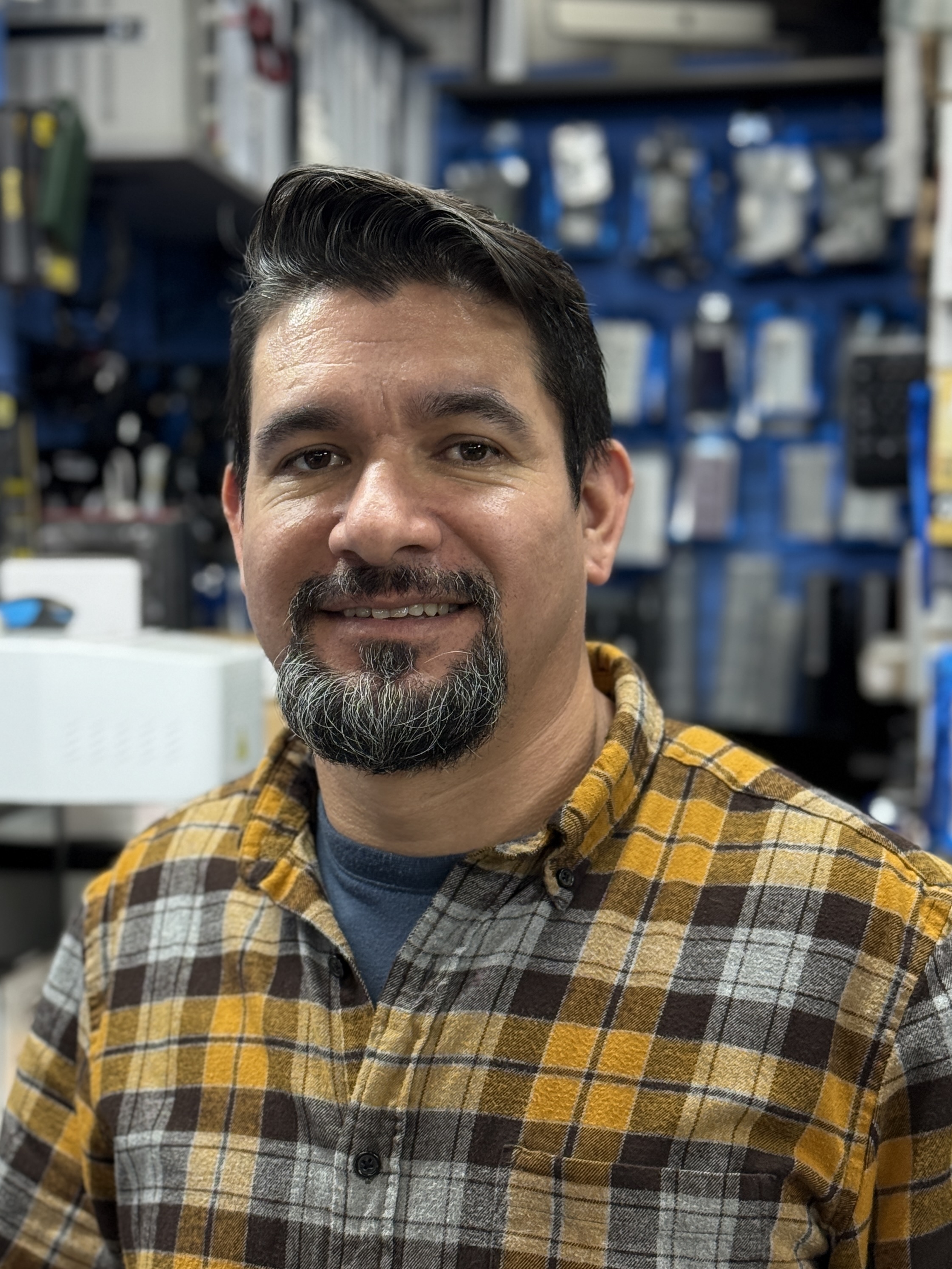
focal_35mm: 65
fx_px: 2383
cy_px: 737
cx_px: 412
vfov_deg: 29.8
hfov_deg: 22.6
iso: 160
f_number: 1.78
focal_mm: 6.76
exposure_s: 1/120
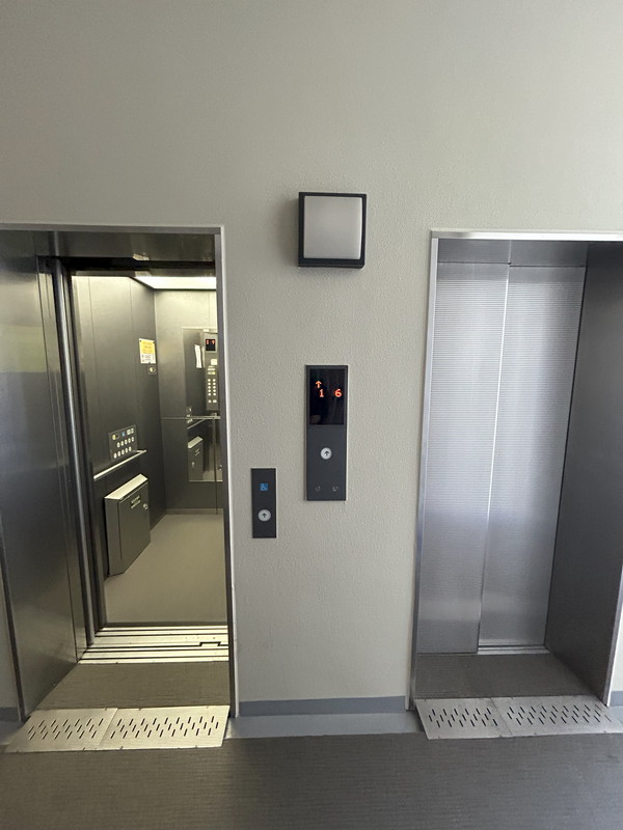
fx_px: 336
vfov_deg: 102.1
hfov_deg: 85.7
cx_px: 312
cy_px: 415
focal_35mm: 14
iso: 800
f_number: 2.4
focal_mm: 1.54
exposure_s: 1/50
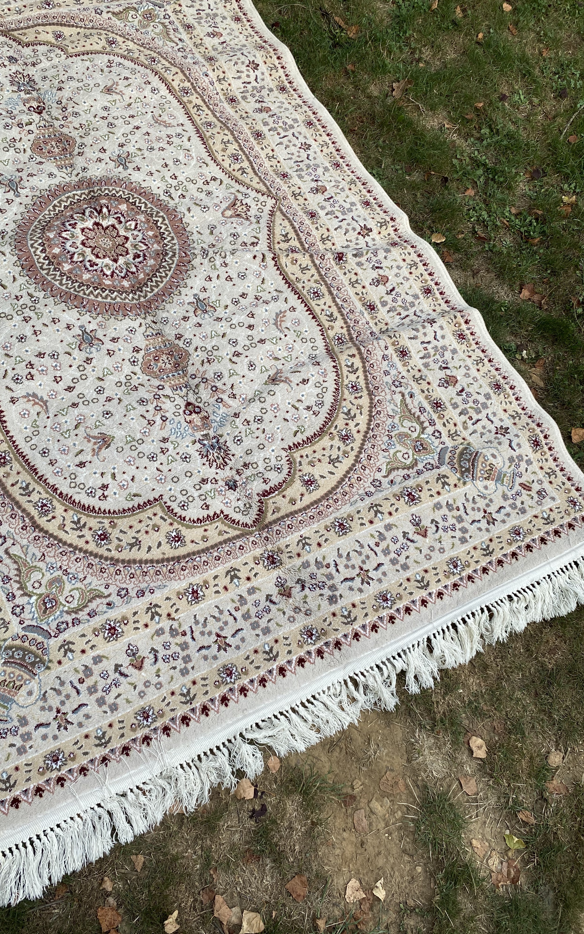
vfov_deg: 66.5
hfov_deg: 44.3
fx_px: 713
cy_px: 469
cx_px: 231
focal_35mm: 28
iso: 50
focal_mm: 4.25
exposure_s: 1/121
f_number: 1.8
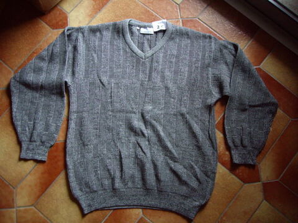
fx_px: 327
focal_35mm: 38
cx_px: 149
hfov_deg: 49.0
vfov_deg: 37.7
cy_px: 112
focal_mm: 6.2
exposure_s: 1/13
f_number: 2.7
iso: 200
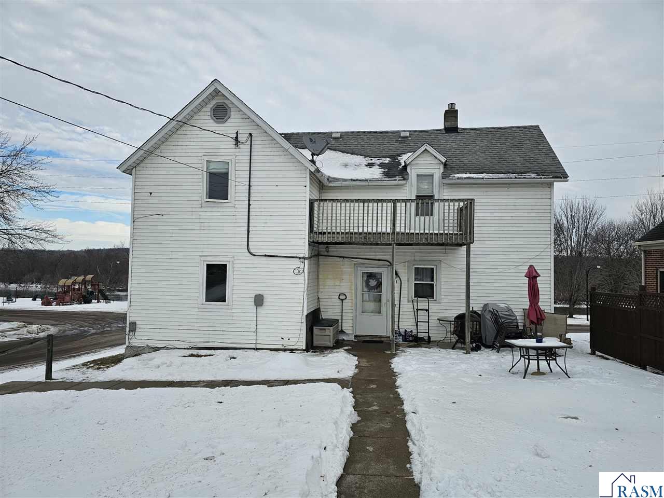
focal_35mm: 23
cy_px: 249
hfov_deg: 73.9
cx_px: 332
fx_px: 441
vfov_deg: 58.9
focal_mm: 6.3
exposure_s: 1/1208
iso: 20
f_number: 1.7
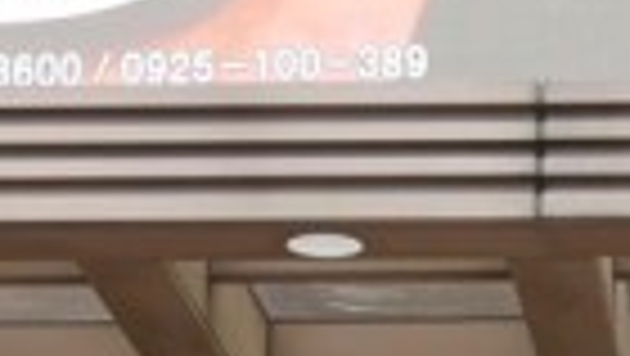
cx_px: 364
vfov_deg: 5.2
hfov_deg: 9.3
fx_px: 3862
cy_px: 588
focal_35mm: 231
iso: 1000
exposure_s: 1/320
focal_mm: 21
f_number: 4
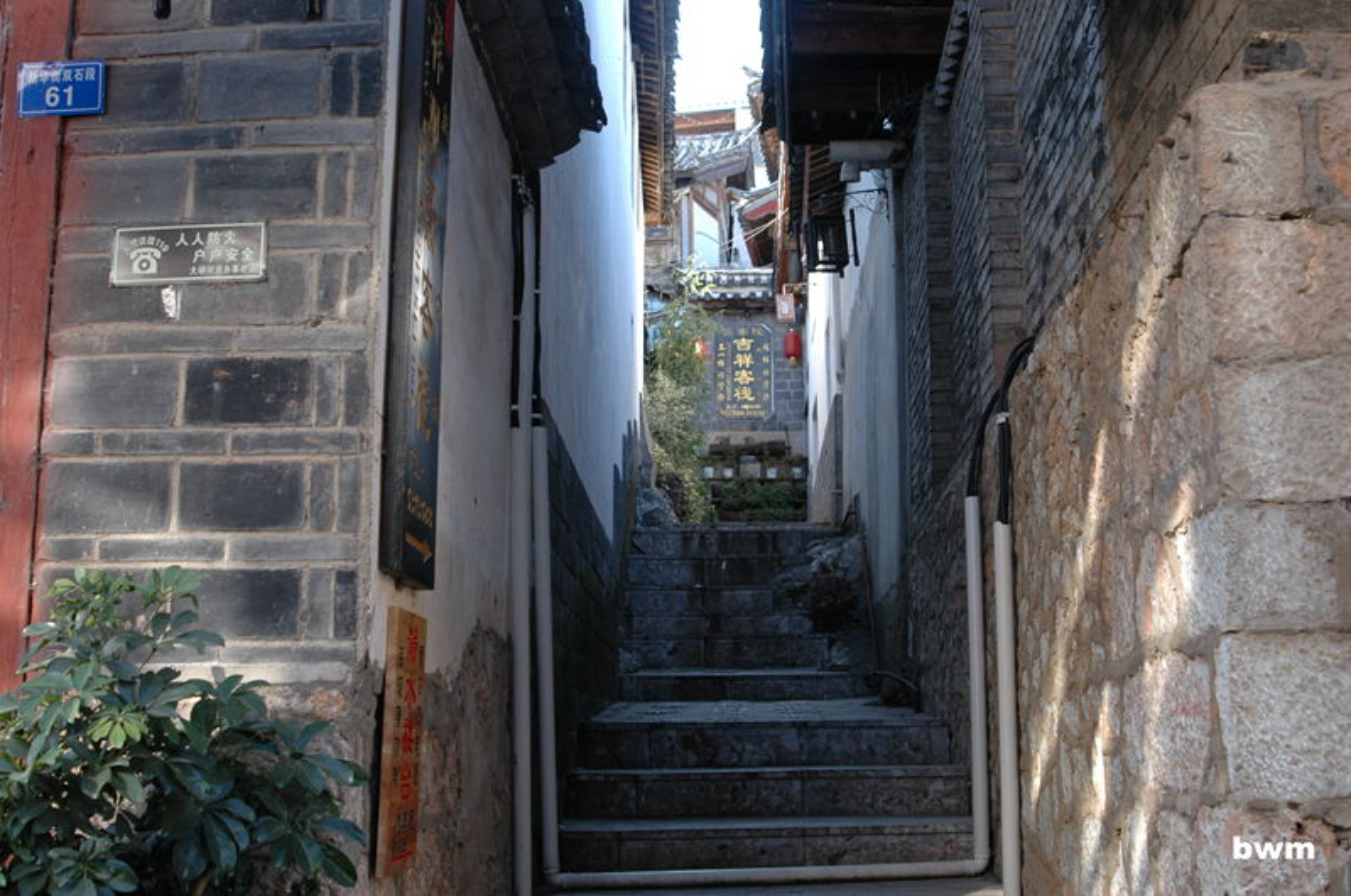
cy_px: 448
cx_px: 676
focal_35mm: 42
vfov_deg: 31.8
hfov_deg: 46.5
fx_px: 1574
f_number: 4.5
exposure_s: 1/80
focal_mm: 28
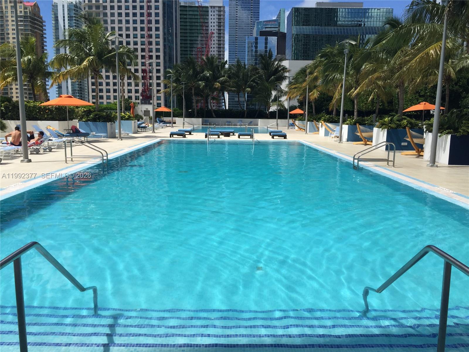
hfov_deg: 61.7
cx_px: 234
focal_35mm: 29
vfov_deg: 48.2
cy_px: 176
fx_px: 393
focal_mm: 4.15
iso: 32
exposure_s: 1/2639
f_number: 2.2
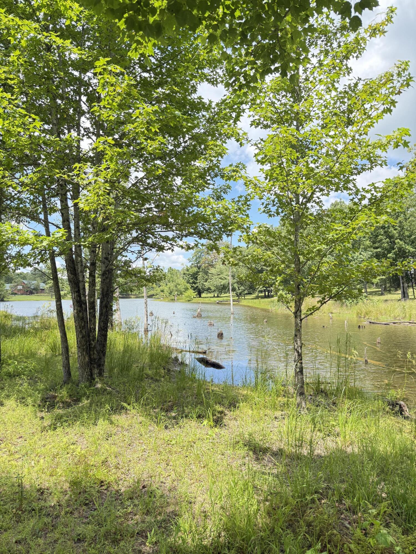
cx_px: 208
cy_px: 277
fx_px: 385
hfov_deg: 56.8
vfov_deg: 71.6
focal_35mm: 24
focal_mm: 6.76
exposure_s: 1/1156
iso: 100
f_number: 1.78
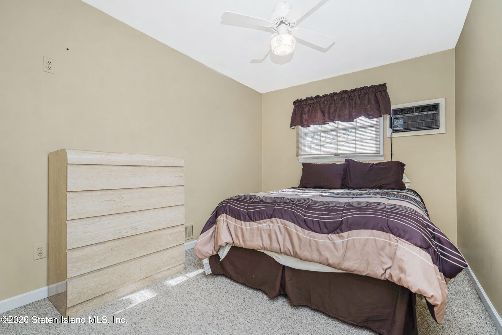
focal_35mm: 16
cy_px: 168
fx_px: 230
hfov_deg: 95.0
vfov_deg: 72.1
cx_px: 251
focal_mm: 16.5
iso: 50
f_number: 5
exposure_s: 1/50
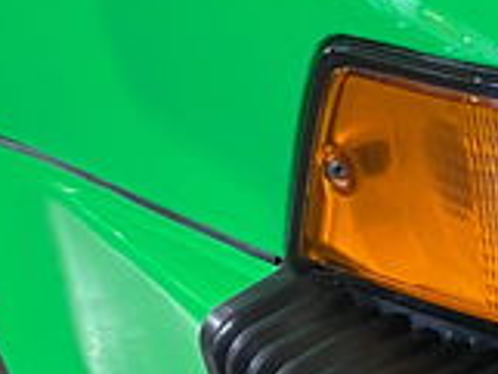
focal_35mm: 124
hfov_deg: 13.8
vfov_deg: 11.6
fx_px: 1785
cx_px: 953
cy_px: 529
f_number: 1.8
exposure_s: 1/40
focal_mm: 4.25
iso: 640
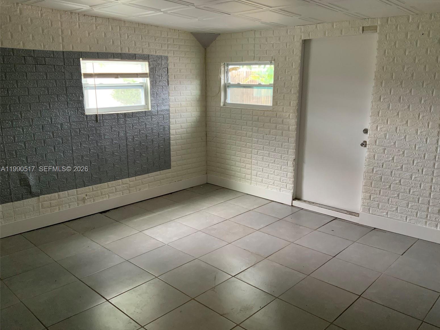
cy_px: 170
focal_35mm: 30
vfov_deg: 46.8
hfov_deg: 60.0
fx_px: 381
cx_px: 227
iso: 250
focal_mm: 3
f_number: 1.8
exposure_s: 1/60
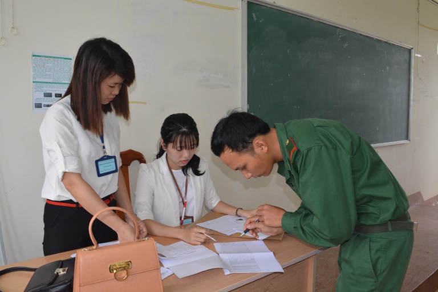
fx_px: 365
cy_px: 146
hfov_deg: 61.9
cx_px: 219
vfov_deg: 43.6
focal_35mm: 30
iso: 1600
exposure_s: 1/200
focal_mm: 20
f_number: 9
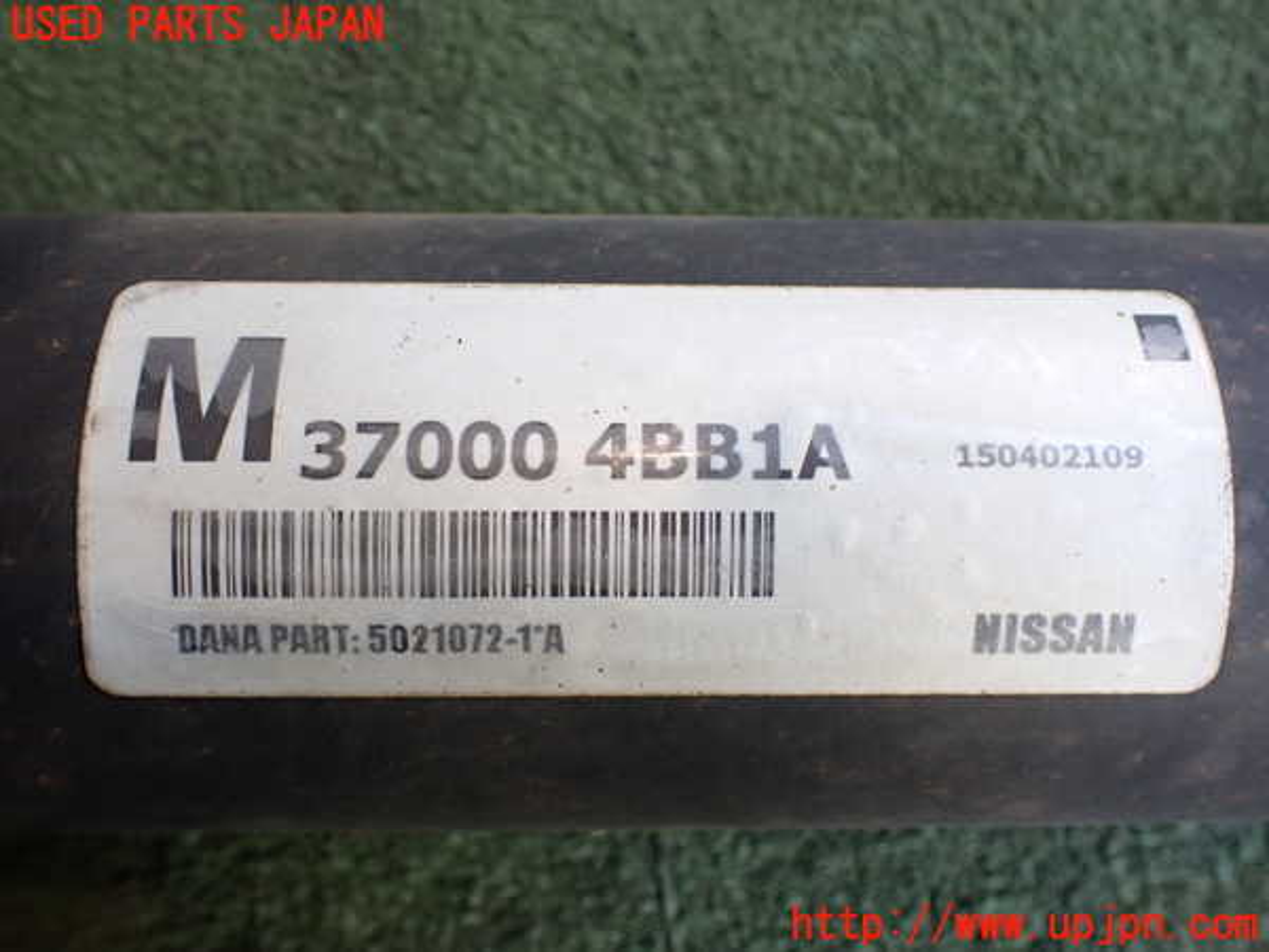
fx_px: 1100
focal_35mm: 30
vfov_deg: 46.8
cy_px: 476
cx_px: 634
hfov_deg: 60.0
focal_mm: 5.4
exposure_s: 1/125
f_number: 2.3
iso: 250
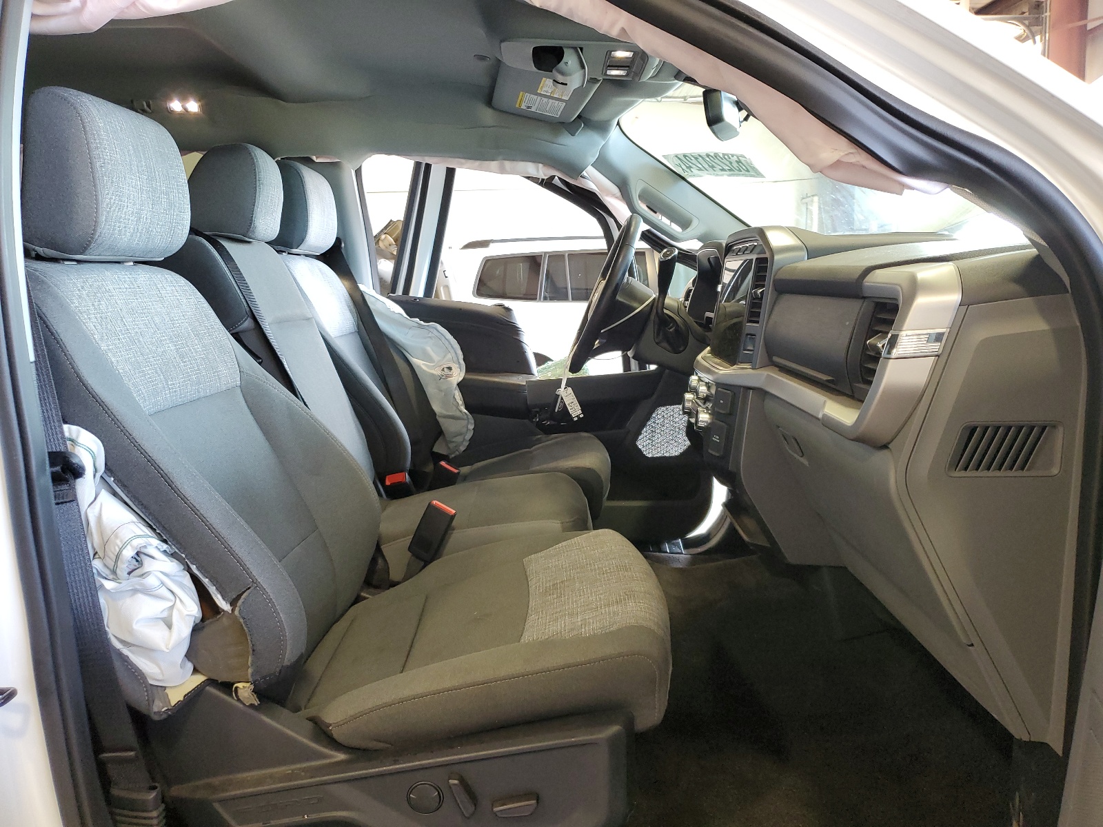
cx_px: 552
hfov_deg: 67.3
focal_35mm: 26
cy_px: 414
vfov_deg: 53.1
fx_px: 828
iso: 127
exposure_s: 1/60.2
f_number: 1.5
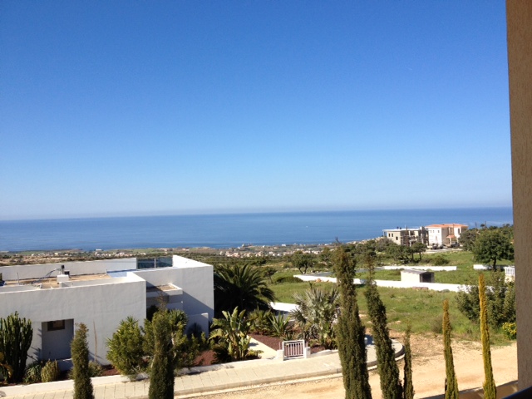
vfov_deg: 40.7
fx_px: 538
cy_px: 200
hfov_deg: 52.6
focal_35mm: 35
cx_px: 266
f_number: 2.4
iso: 64
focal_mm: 4.28
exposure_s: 1/1842
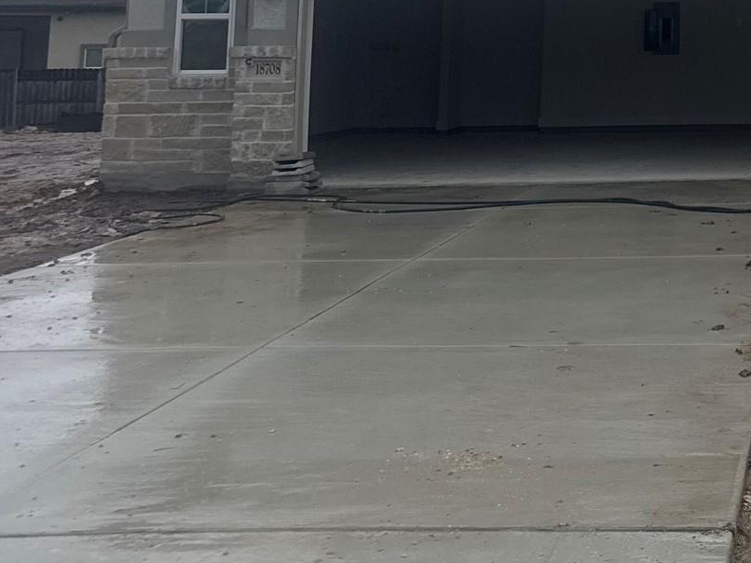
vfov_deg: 22.0
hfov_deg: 27.3
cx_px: 938
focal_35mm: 61
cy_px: -138
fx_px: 1323
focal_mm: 6.76
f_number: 1.78
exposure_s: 1/1727
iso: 80
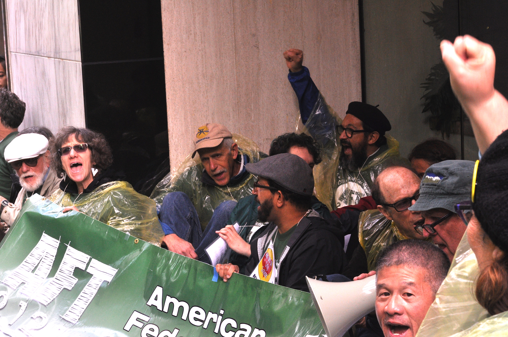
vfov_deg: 18.1
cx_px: 254
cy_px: 168
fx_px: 1057
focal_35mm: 75
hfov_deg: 27.0
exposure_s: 1/100
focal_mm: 50
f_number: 16
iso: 450
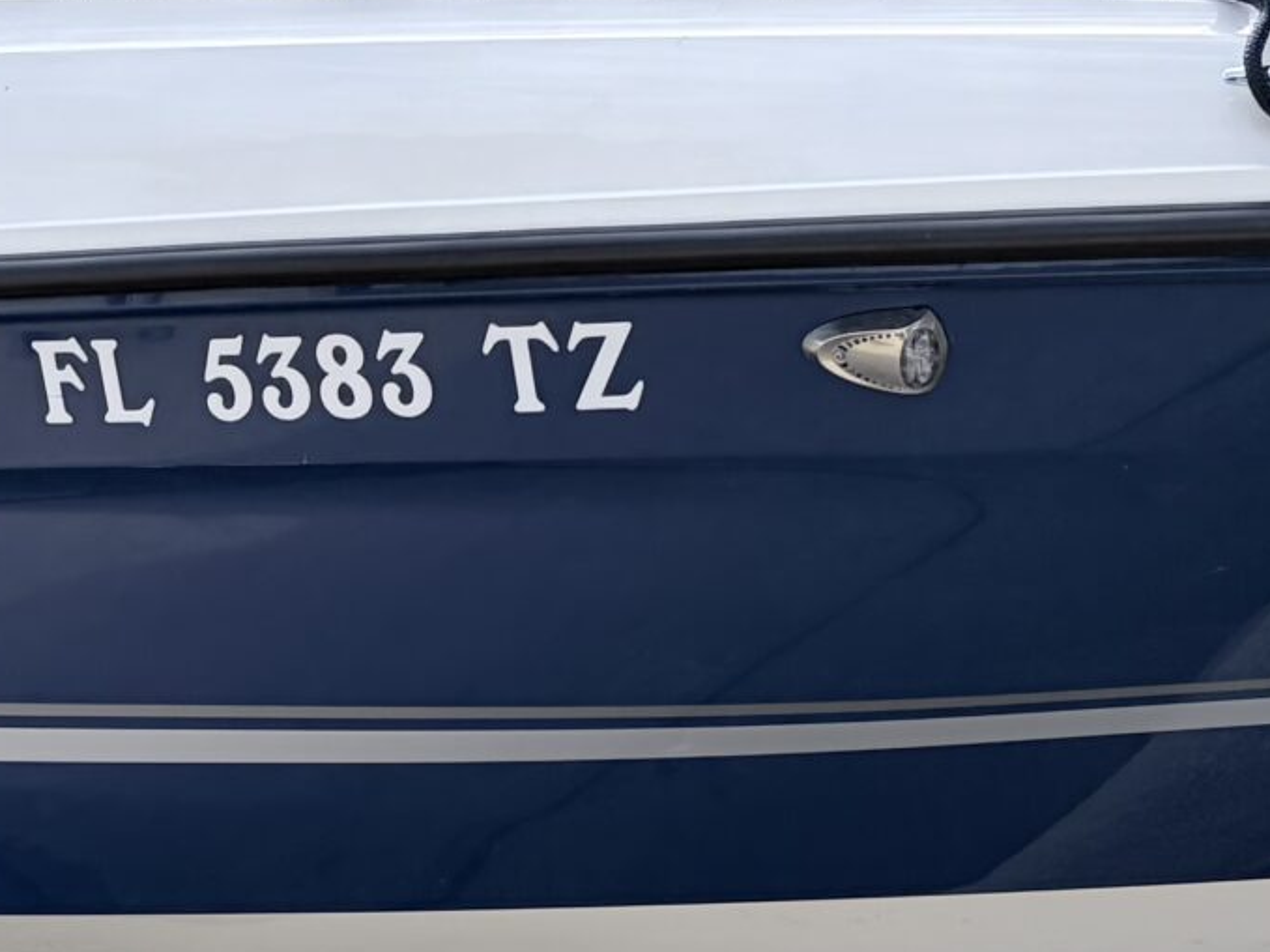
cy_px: 615
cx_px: 245
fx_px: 3595
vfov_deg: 15.1
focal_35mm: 98
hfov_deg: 19.8
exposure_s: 1/2747
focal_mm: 5.96
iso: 64
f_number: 1.6
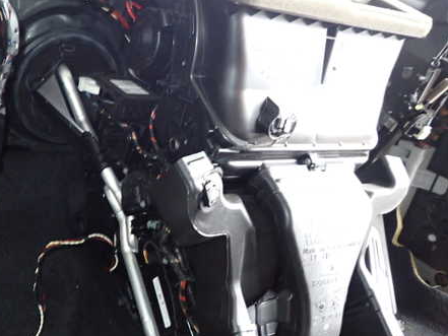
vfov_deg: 41.7
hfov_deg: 52.8
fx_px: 440
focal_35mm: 34
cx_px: 144
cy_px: 146
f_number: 2
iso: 500
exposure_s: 1/30
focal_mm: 4.5
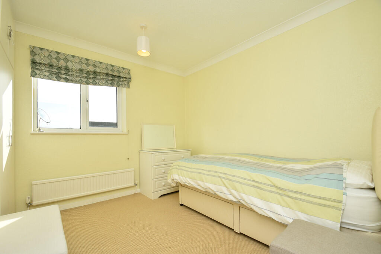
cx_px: 190
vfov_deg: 77.3
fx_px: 159
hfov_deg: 100.4
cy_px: 127
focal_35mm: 15
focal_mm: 10
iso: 100
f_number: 5.6
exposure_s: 1/200
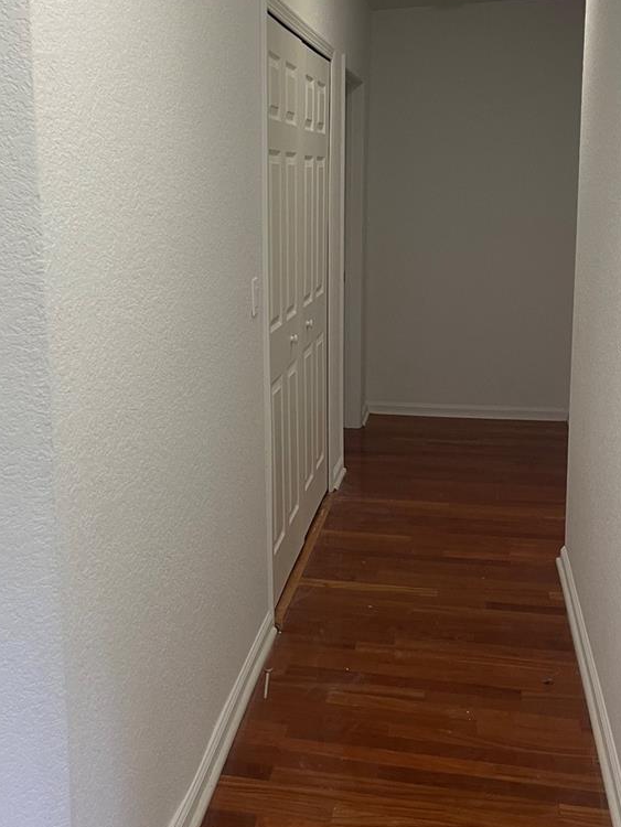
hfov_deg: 35.6
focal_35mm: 40
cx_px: 204
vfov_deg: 46.6
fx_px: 956
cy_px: 350
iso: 125
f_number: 1.6
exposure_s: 1/60
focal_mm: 5.1
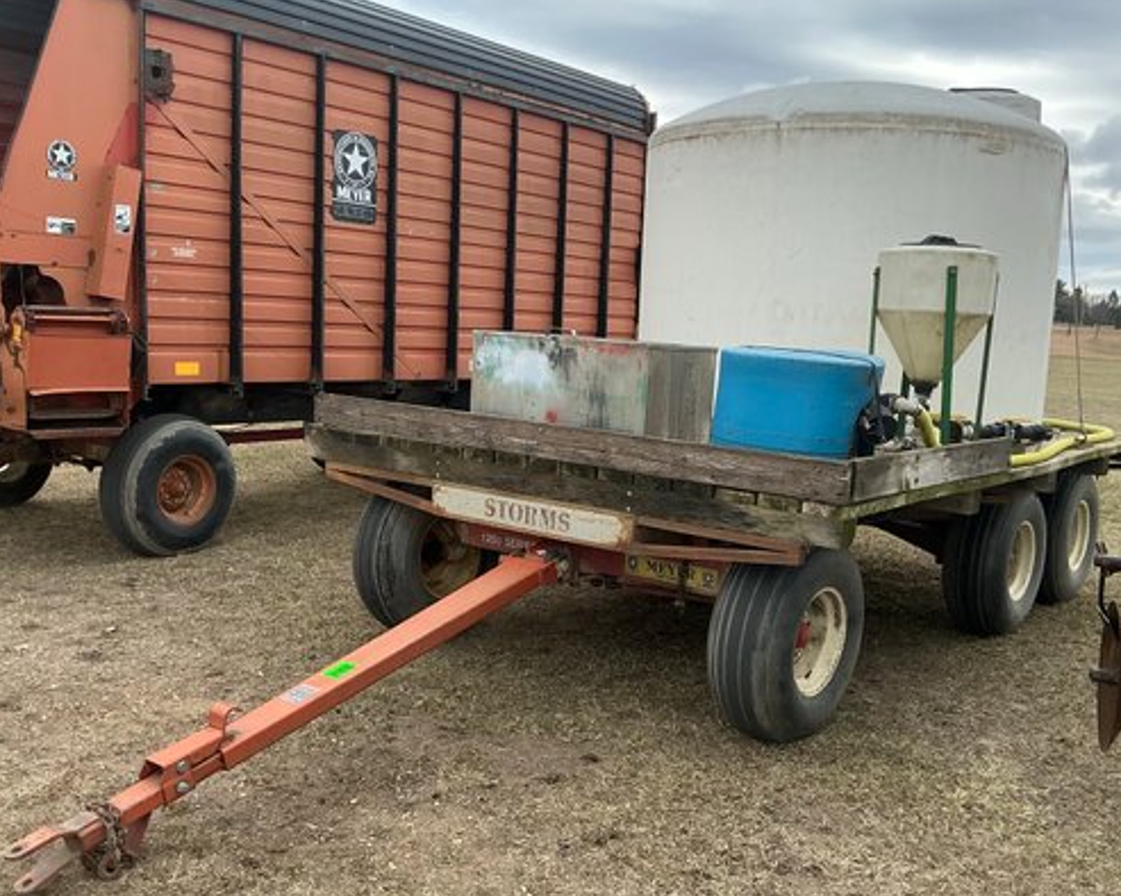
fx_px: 1161
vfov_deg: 42.2
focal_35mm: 35
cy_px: 495
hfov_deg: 51.5
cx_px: 620
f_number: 1.8
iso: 25
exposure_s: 1/450
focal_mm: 3
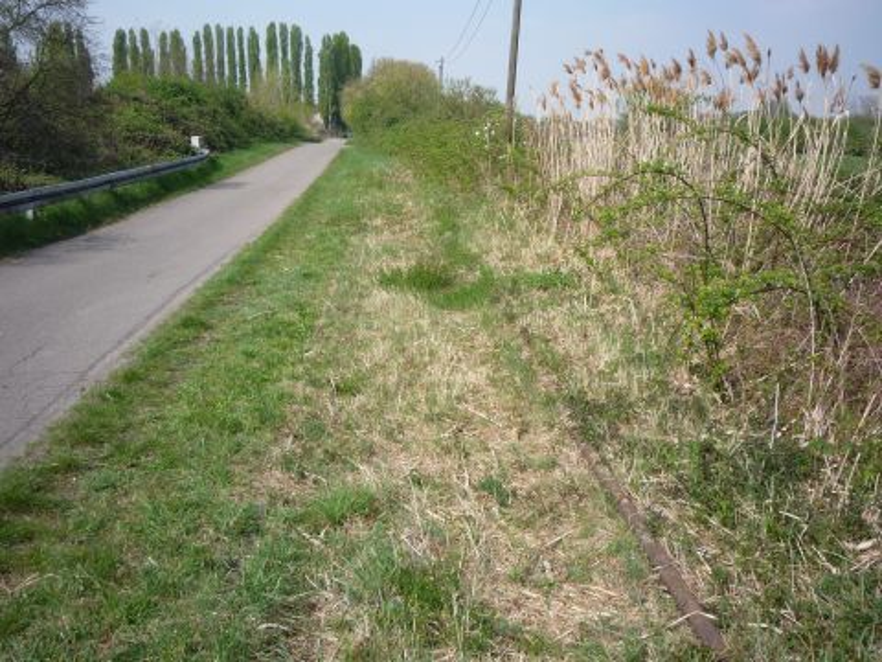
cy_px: 331
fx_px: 815
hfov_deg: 56.8
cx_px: 441
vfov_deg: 44.2
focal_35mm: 32
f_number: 5
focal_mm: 5.2
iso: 100
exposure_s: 1/400
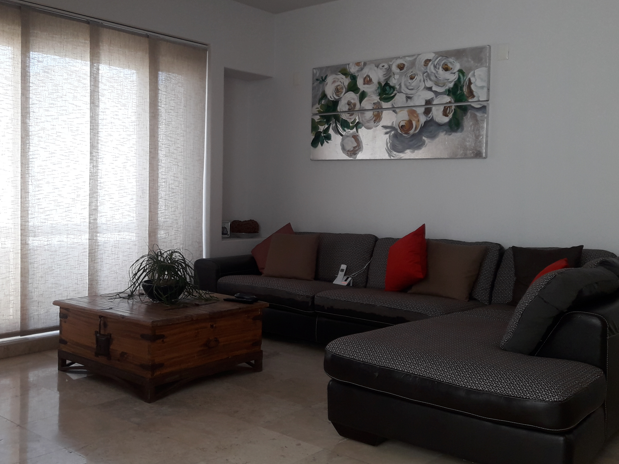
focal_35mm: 37
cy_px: 211
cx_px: 251
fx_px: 662
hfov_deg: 49.9
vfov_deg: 38.6
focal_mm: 3.7
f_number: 1.9
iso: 50
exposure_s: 1/120
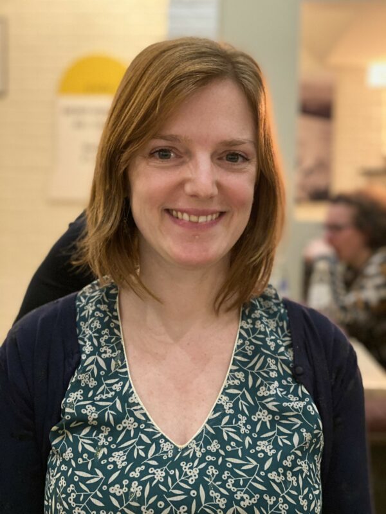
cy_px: 257
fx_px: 773
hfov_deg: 28.0
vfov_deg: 36.8
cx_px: 193
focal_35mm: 52
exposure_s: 1/13
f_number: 2
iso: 640
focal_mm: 6
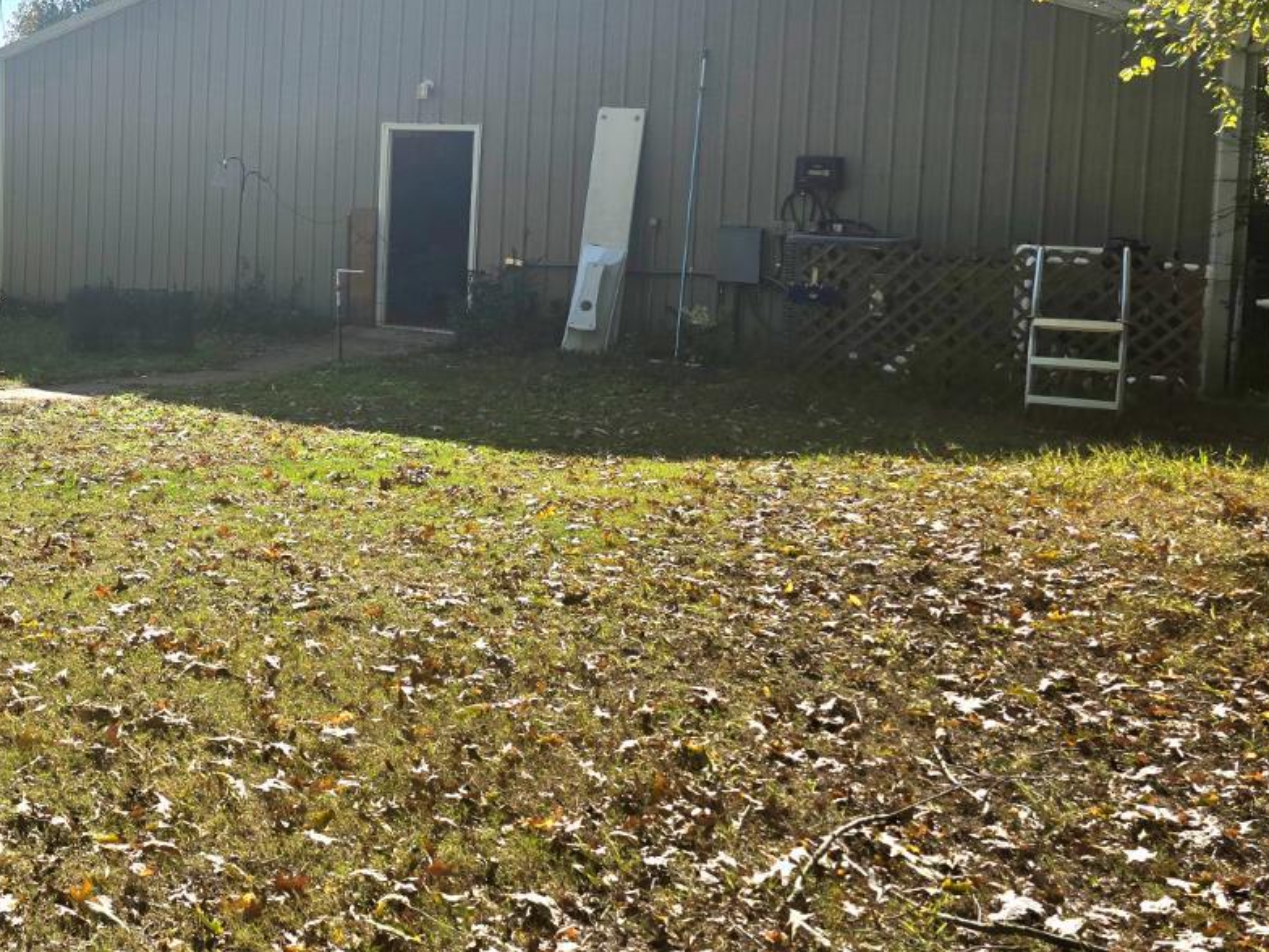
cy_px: 232
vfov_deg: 32.2
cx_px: 146
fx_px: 1613
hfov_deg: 40.0
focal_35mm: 44
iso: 12
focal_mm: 6.3
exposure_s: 1/1111
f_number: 1.7
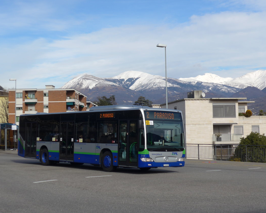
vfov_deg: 23.1
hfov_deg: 28.7
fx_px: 520
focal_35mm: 66
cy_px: 99
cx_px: 119
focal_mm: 12
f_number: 3.5
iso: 80
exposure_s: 1/1300
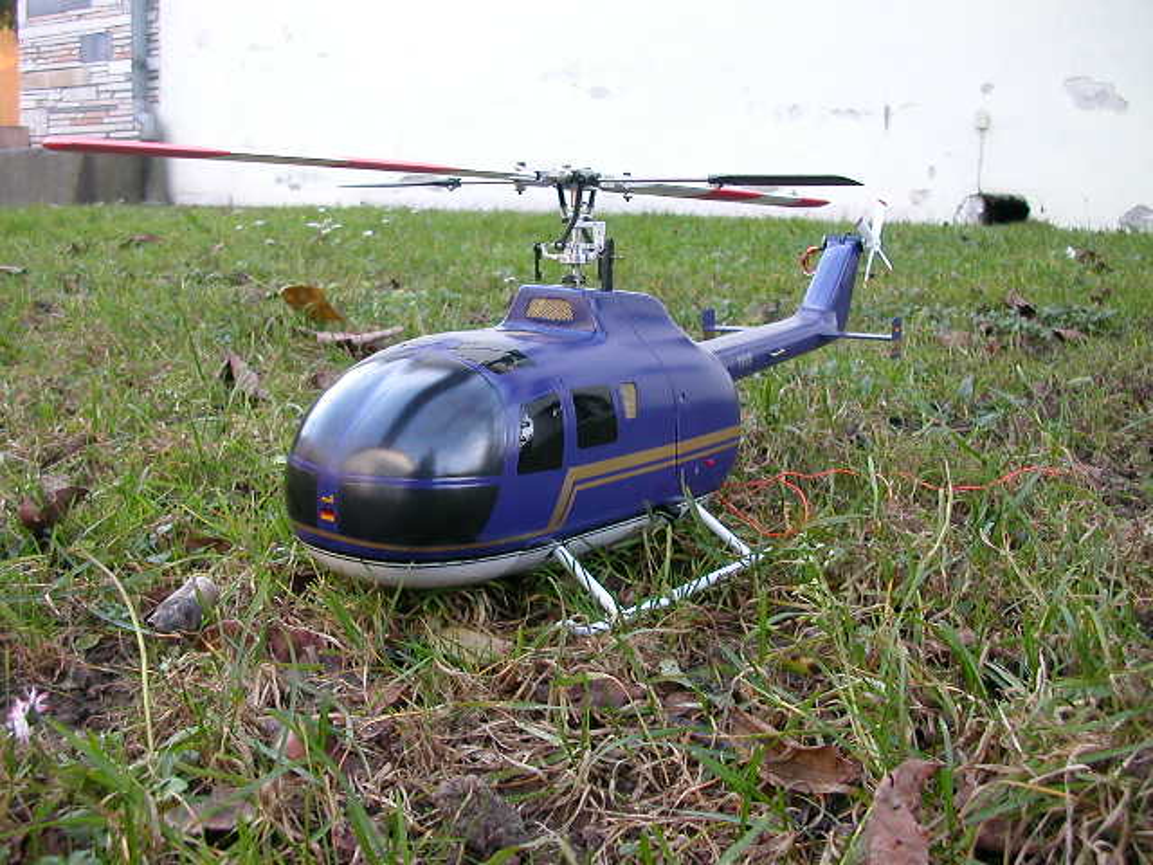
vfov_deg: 38.7
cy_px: 432
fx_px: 1232
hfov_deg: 50.1
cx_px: 576
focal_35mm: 37
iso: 100
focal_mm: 5.6
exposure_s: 1/73.5
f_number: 2.7
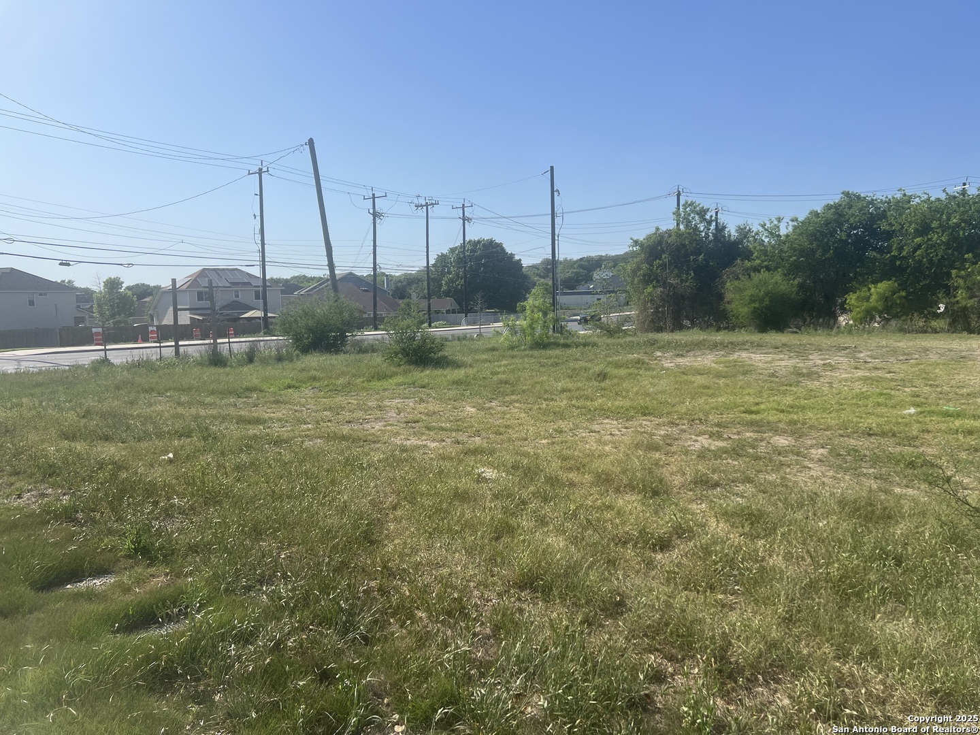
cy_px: 368
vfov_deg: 53.1
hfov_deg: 67.3
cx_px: 490
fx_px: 736
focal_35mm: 26
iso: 50
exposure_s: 1/6211
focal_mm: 5.7
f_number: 1.5
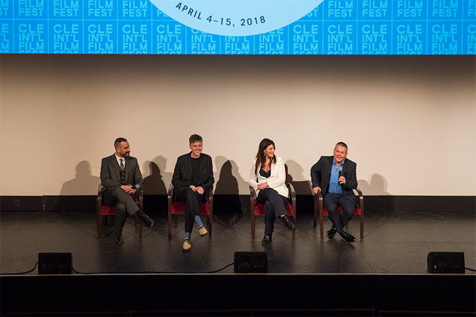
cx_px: 238
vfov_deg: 19.5
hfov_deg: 28.8
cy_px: 158
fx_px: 925
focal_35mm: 70
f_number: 5
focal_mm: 70
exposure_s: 1/160
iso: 1250
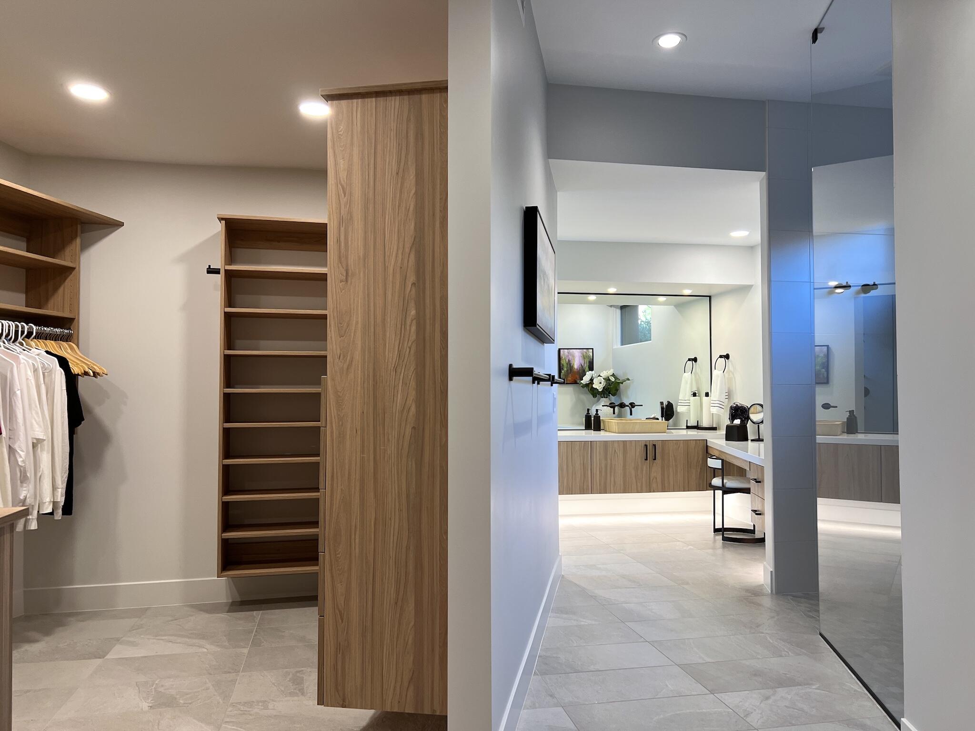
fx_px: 732
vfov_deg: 53.1
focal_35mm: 26
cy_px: 366
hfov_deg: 67.3
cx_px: 488
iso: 100
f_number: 1.5
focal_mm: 5.7
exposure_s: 1/120
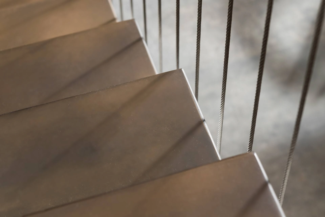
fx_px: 632
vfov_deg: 19.5
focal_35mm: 70
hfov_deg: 28.8
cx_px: 162
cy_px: 108
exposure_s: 1/250
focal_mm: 70
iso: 200
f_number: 4.5
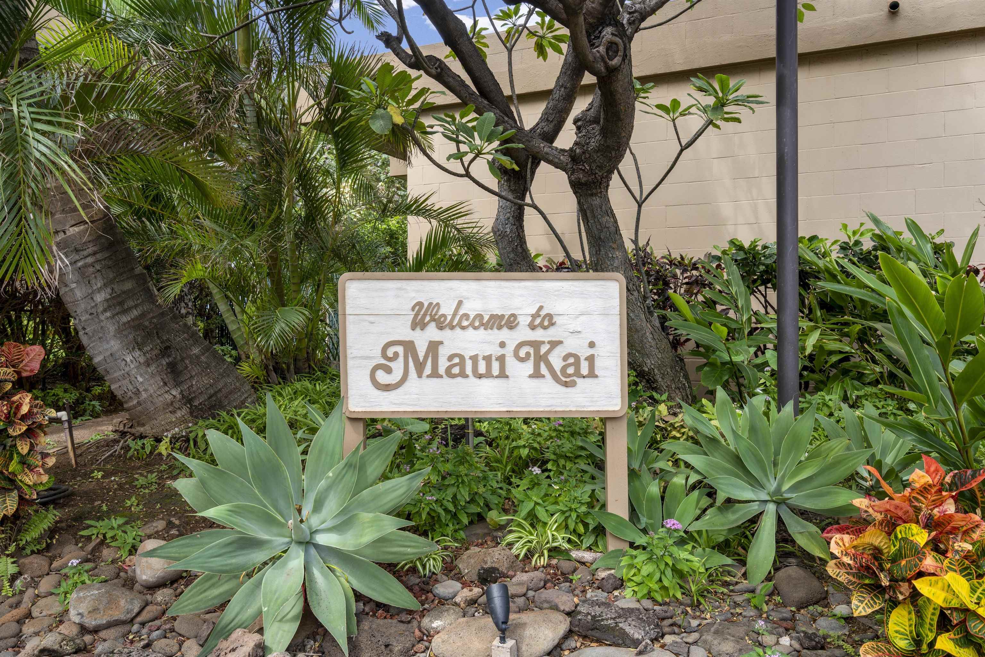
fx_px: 793
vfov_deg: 45.0
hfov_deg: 63.7
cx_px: 492
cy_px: 328
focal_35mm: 29
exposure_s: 1/80
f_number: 8
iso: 100
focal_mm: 29
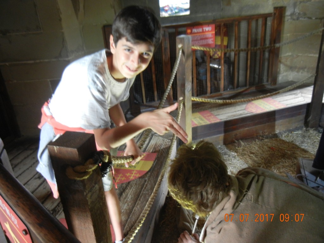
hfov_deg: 60.0
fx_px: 281
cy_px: 122
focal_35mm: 30
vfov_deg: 46.8
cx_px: 162
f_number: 3.5
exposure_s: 1/3.2
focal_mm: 5.4
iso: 400
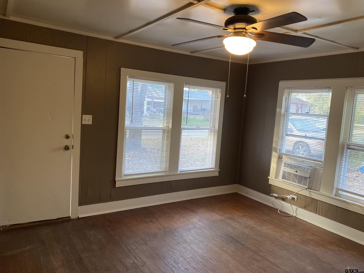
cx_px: 182
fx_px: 273
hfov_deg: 67.3
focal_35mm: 26
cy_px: 136
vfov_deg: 53.1
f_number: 1.8
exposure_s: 1/60
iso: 160
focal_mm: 4.25
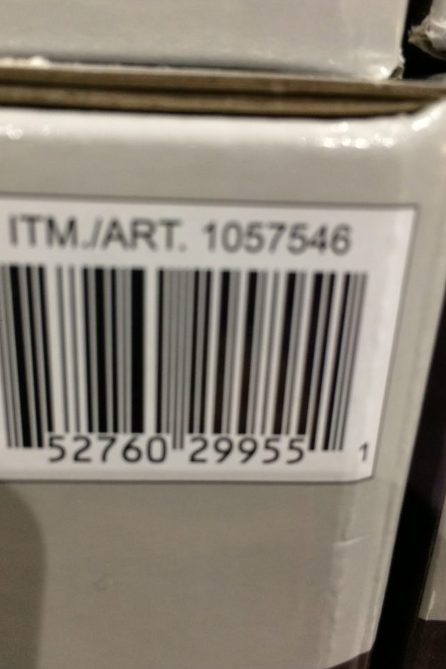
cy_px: 338
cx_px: 206
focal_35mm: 32
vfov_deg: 58.7
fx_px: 595
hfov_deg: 41.1
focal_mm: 4.15
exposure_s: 1/30
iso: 160
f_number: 2.2
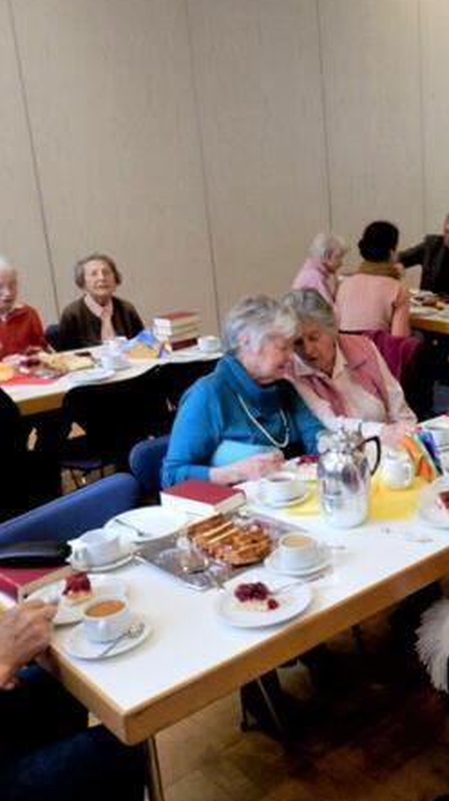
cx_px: 456
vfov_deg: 54.0
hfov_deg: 29.6
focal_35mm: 37
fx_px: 785
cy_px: 395
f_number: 3
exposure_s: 1/30
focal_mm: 4.5
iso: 400
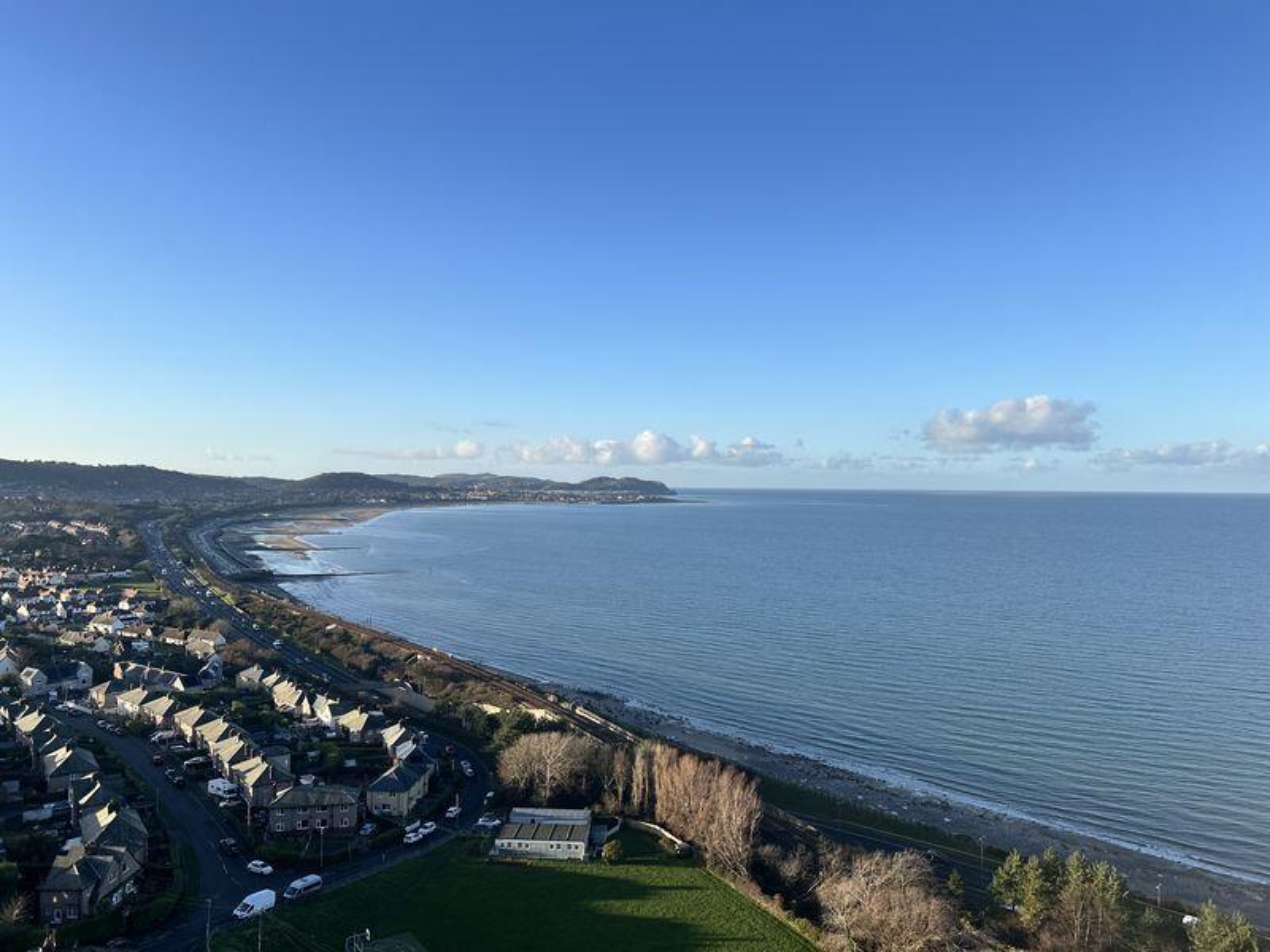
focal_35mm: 26
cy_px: 476
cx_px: 635
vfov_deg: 53.1
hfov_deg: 67.3
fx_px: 954
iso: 50
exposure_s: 1/2571
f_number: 1.5
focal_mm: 5.7
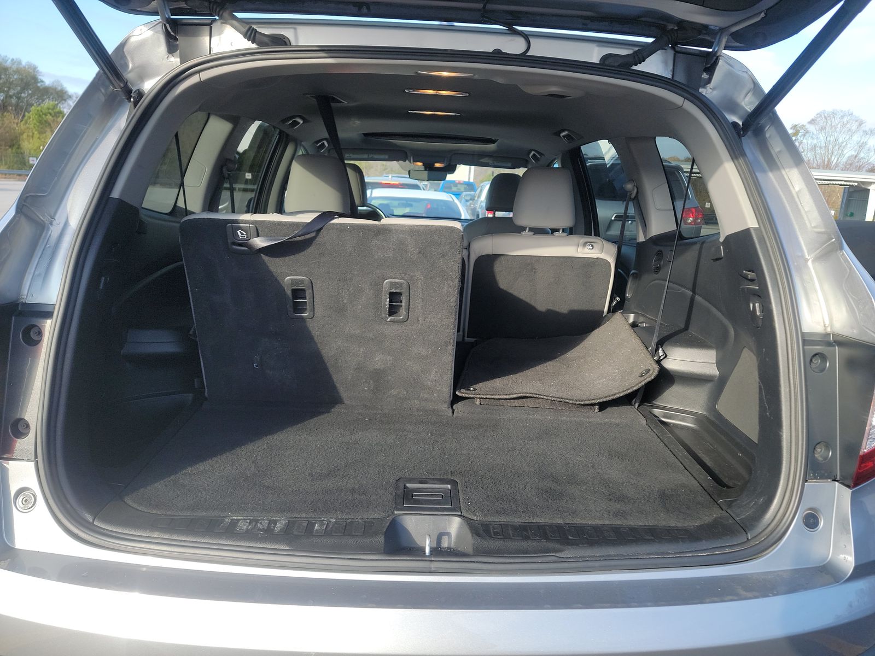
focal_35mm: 24
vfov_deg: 56.8
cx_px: 438
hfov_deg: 71.6
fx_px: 607
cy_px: 328
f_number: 1.8
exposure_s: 1/187
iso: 50
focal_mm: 6.7
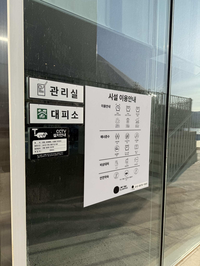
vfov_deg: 71.6
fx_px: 185
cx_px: 100
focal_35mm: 24
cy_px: 133
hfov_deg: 56.8
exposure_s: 1/4673
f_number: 1.78
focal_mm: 6.76
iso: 80
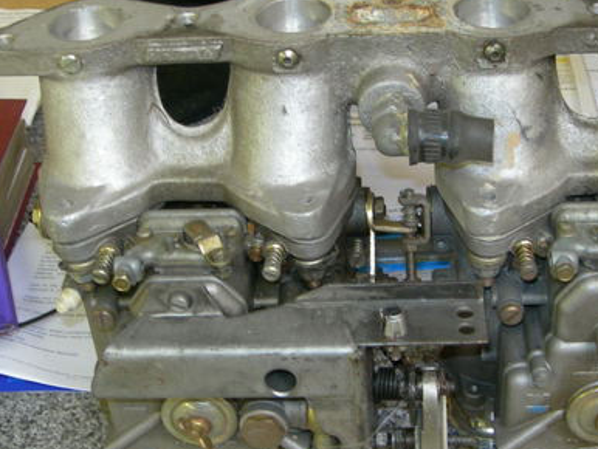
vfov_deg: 23.3
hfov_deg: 30.6
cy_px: 274
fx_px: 1089
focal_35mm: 63
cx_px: 372
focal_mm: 7.8
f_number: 2.8
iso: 200
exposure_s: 1/18.1
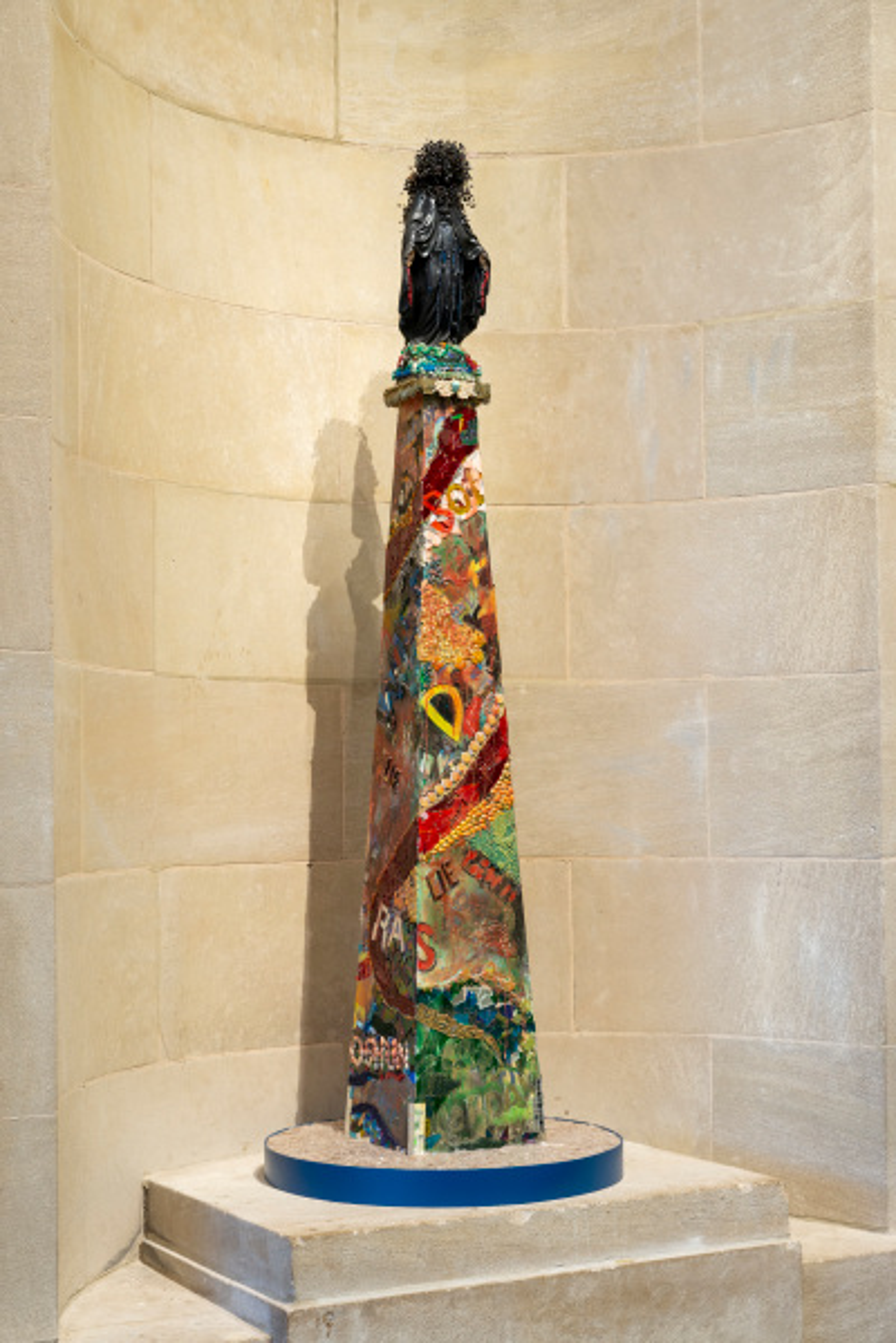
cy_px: 672
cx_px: 448
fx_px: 2091
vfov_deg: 35.6
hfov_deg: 24.2
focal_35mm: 56
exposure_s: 1/3
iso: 400
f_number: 8
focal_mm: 56
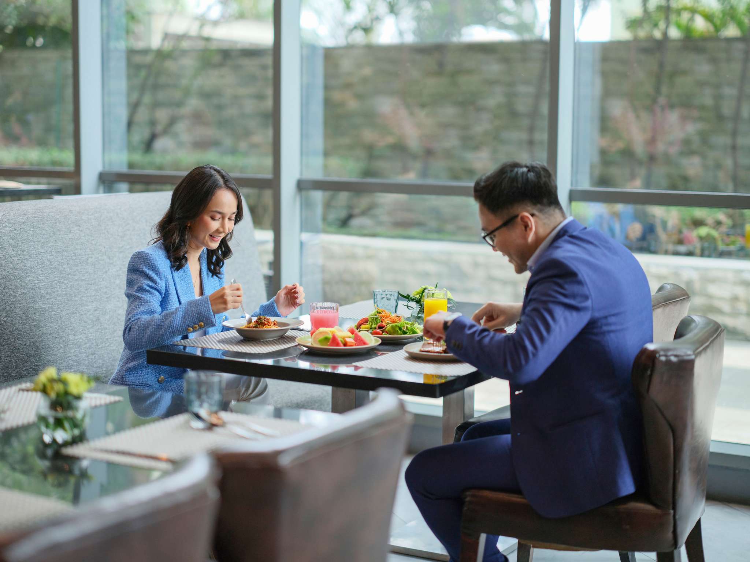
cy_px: 281
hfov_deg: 30.7
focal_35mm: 63
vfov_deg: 23.3
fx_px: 1365
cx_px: 375
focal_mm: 80
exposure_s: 1/450
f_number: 1.7
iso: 1600
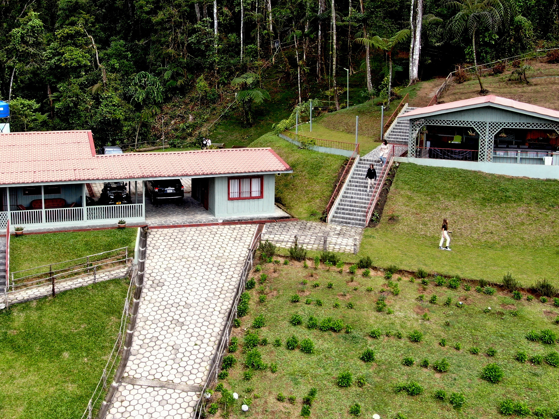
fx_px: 678
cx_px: 184
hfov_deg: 44.1
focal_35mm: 42
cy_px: 157
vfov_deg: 34.2
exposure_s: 1/160
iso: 100
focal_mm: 5.11
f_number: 3
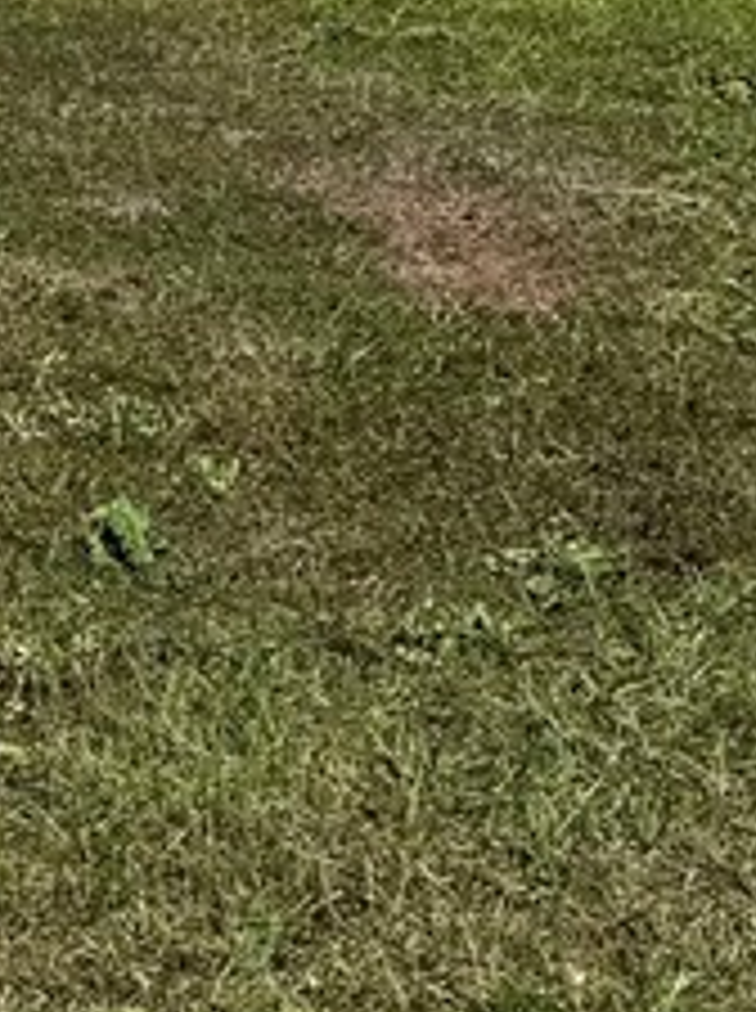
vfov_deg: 10.6
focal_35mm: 171
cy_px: -1043
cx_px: -927
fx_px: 4994
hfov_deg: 8.1
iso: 80
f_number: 1.78
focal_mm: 6.76
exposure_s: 1/8130
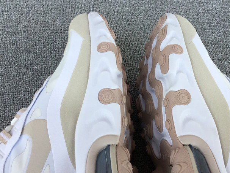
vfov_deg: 31.5
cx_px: 135
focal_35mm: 46
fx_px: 306
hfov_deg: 41.1
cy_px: 86
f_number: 2.4
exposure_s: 1/301
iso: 25
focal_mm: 3.3
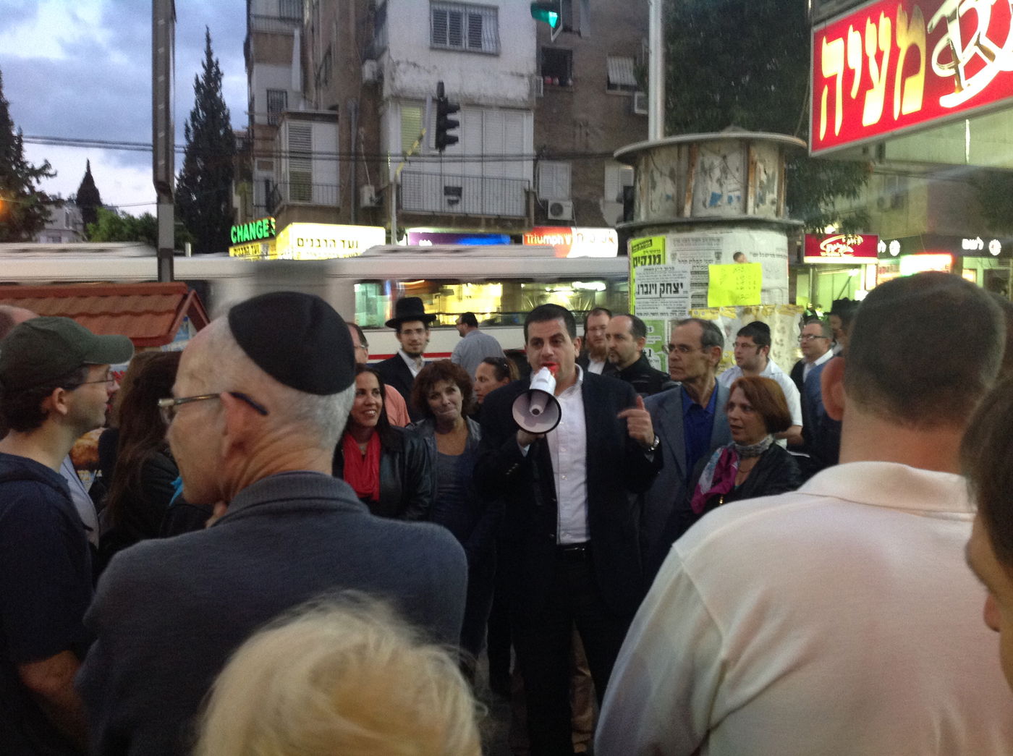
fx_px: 1022
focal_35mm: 35
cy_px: 378
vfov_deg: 40.6
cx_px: 506
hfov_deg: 52.7
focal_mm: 4.28
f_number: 2.4
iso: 250
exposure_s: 1/15
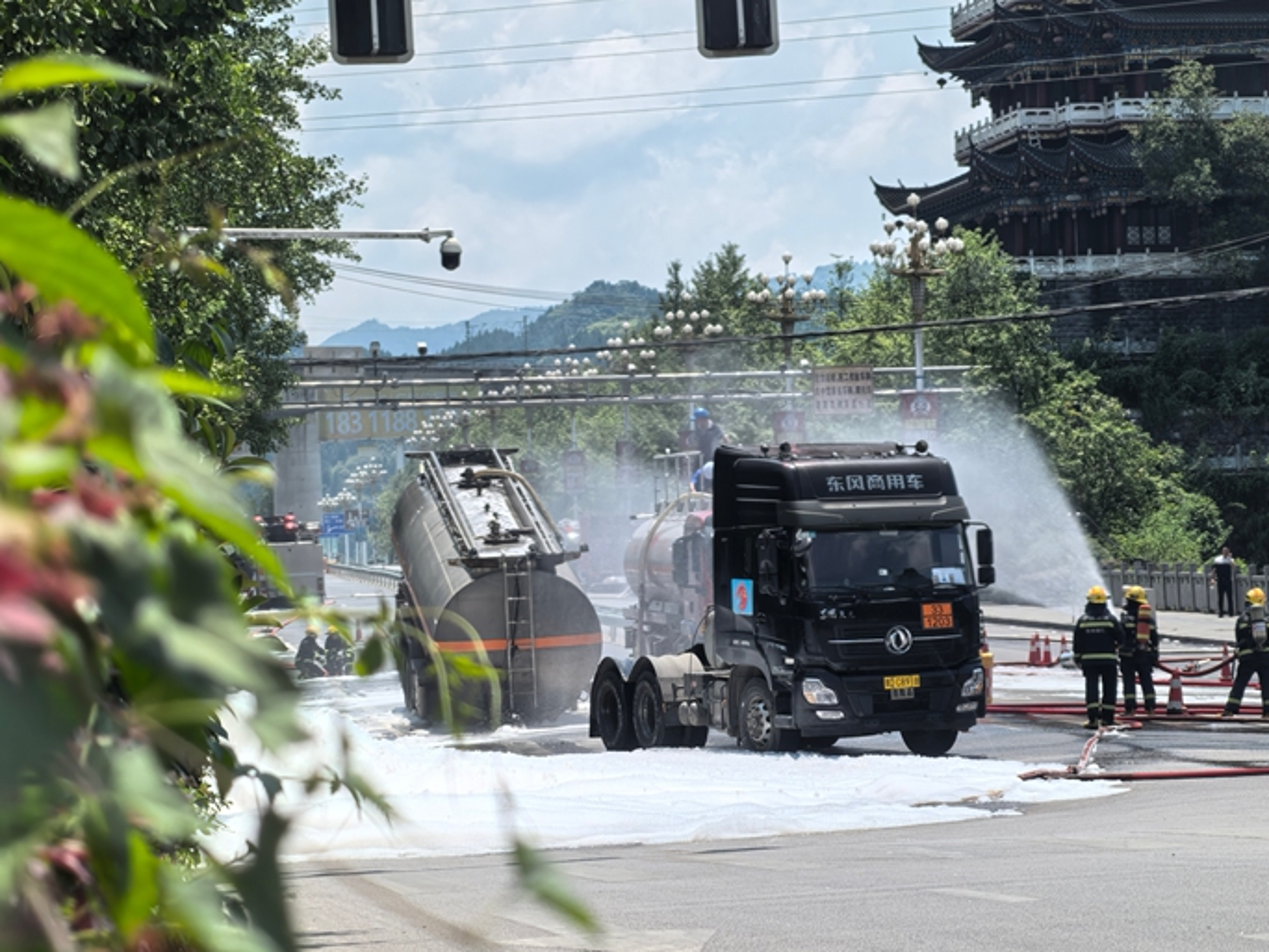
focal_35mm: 117
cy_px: 486
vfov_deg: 12.7
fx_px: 4289
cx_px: 724
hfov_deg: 16.8
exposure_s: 1/1357
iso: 50
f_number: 3
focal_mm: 14.6
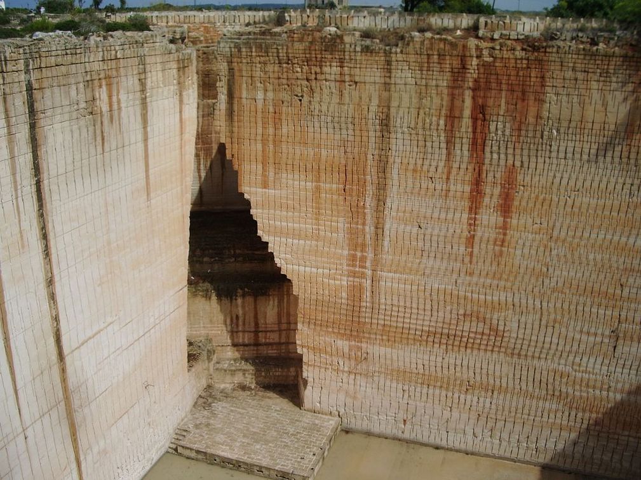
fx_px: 648
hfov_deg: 52.6
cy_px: 240
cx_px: 320
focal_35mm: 35
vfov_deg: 40.7
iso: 50
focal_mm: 5.8
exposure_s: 1/800
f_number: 4.3
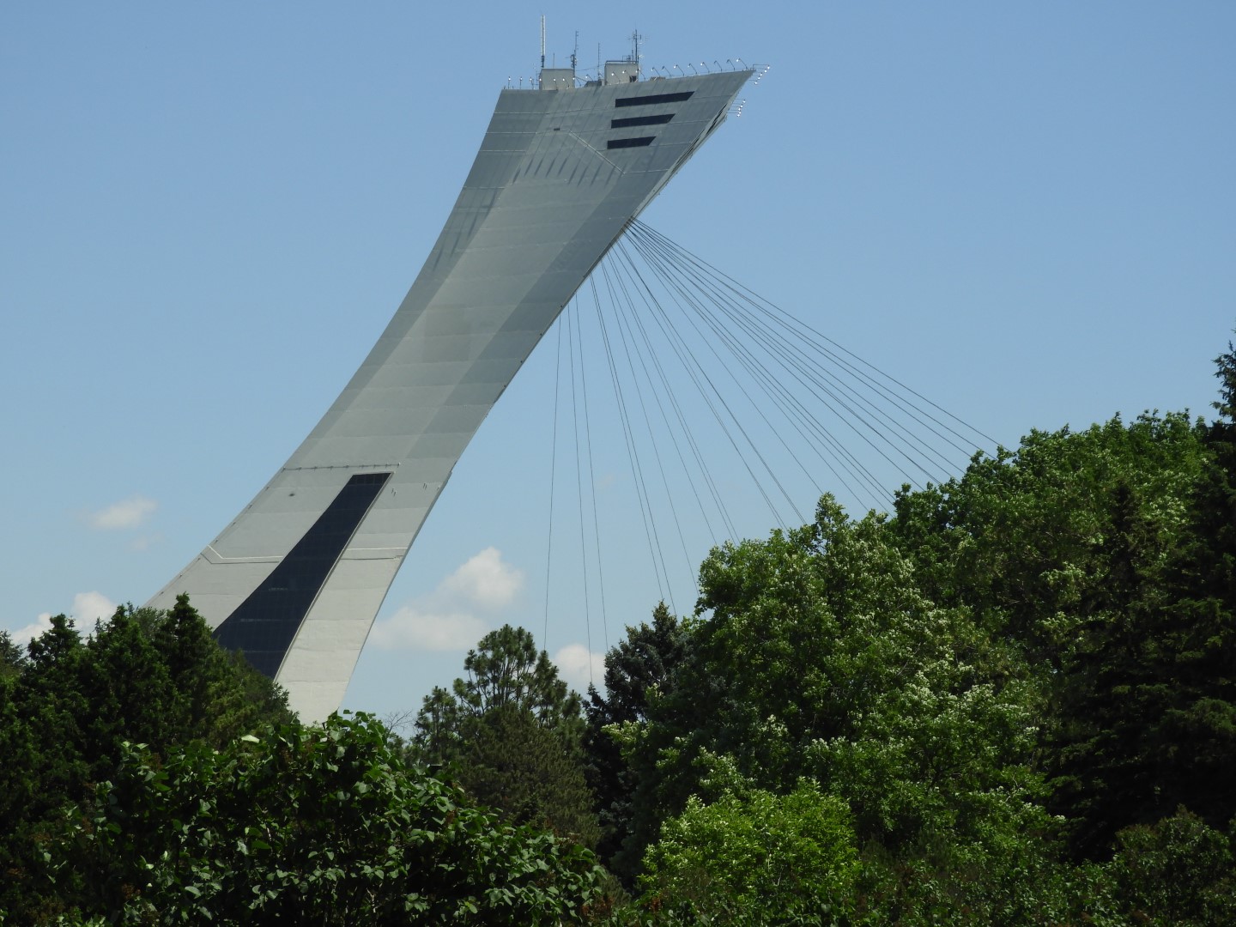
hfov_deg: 14.6
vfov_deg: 11.0
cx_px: 618
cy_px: 464
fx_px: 4820
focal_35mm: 135
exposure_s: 1/800
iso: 100
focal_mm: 24.2
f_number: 5
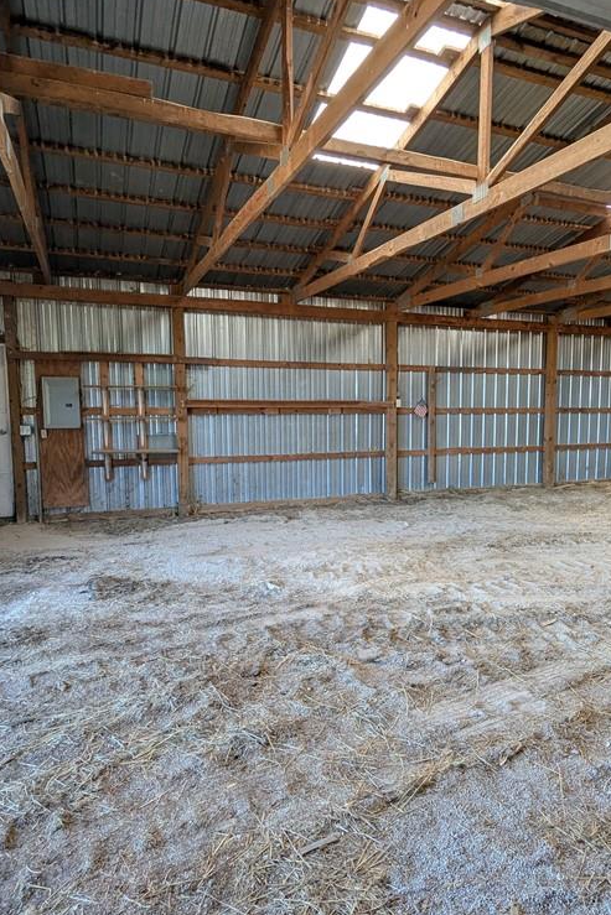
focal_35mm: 23
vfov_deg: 76.1
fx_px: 585
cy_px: 463
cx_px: 365
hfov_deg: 54.8
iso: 88
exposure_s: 1/128
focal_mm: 2.35
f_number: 2.2
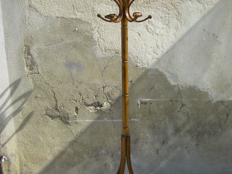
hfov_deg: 37.5
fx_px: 342
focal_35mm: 51
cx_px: 116
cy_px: 78
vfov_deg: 28.5
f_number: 7
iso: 64
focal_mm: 6.3
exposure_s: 1/160
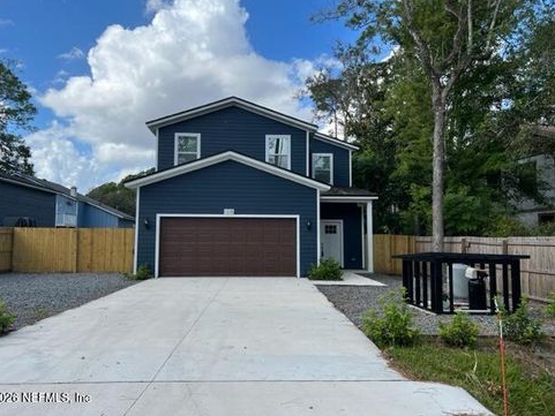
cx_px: 268
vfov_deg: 51.4
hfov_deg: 65.3
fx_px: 433
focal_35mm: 27
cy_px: 201
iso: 50
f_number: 1.5
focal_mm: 5.7
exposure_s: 1/2632
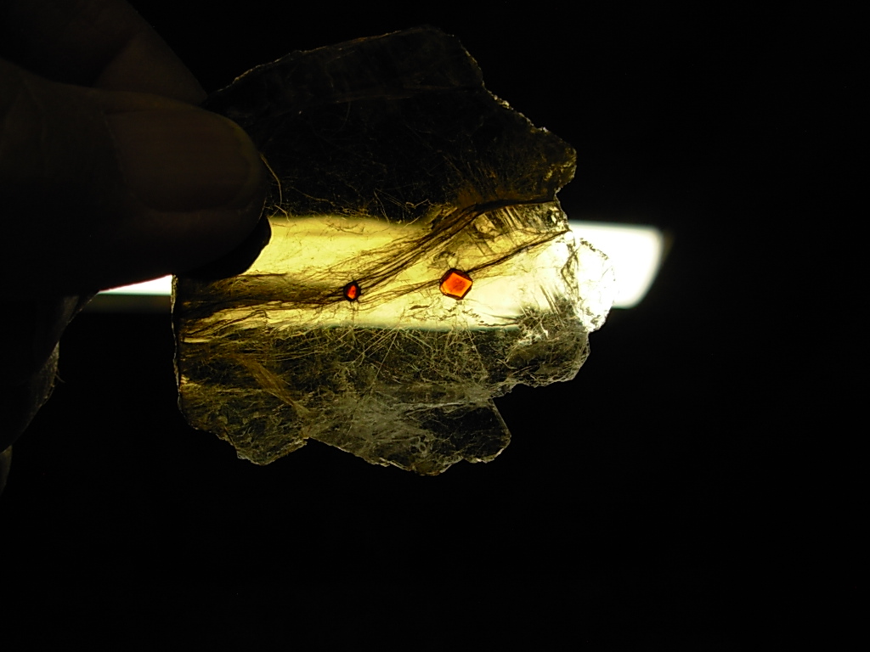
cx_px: 435
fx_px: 955
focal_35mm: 38
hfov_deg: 49.0
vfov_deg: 37.7
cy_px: 326
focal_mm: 6.3
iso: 50
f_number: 2.9
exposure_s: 1/171
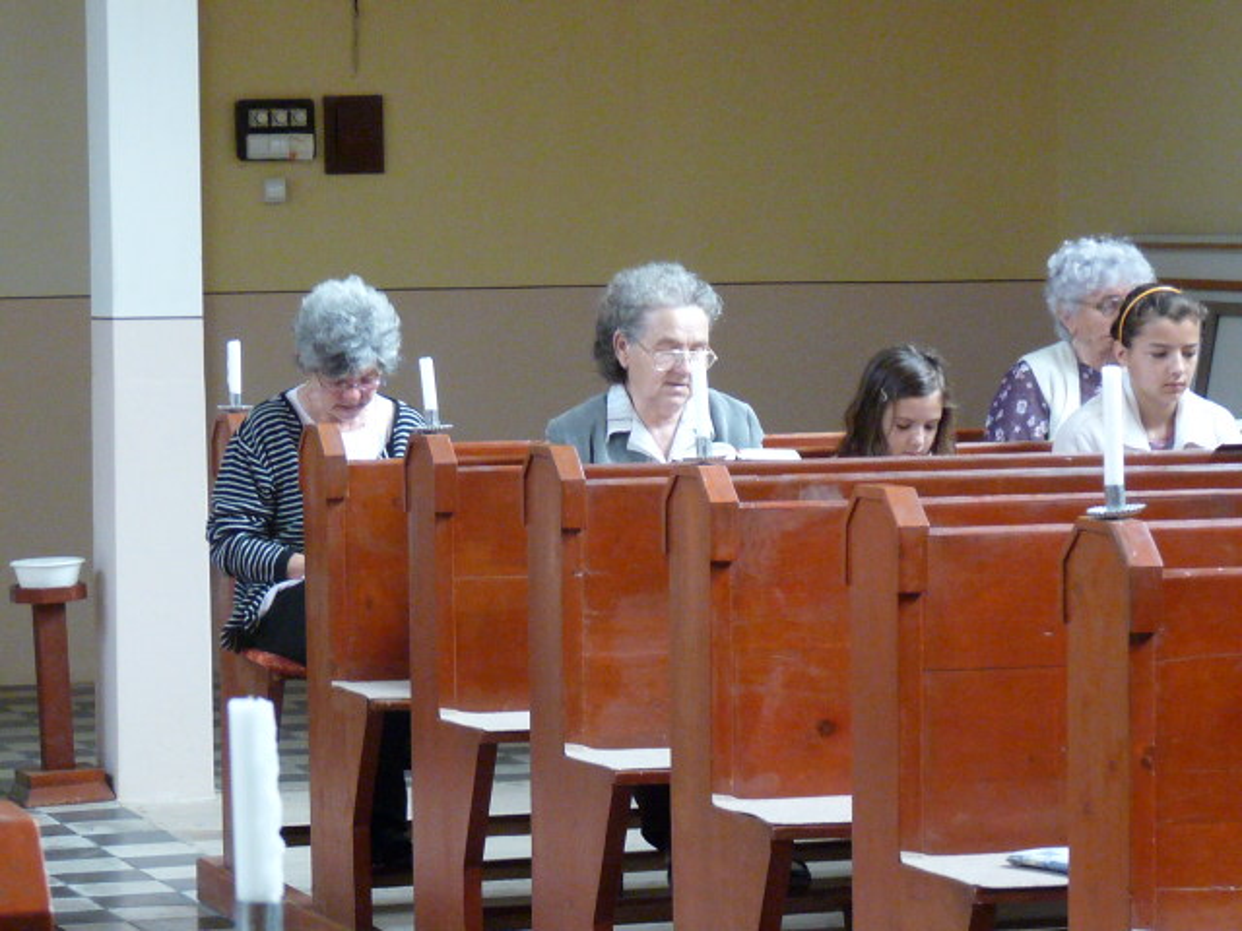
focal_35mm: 137
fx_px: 4915
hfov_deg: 14.4
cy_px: 466
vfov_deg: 10.8
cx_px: 621
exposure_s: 1/40
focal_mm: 13.8
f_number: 3.4
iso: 400
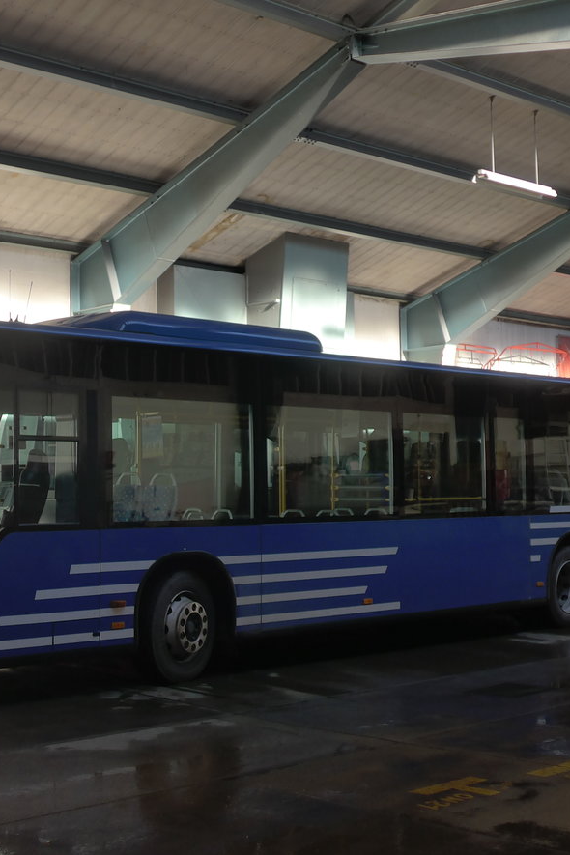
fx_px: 1306
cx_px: 195
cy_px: 427
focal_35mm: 55
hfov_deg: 24.5
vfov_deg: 36.2
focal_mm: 8
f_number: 2.5
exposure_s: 1/320
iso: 160
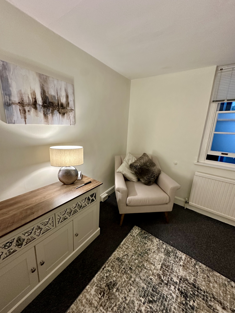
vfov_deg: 102.1
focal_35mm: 14
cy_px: 156
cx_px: 118
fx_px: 127
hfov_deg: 85.7
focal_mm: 2.22
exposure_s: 1/50
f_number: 2.2
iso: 400
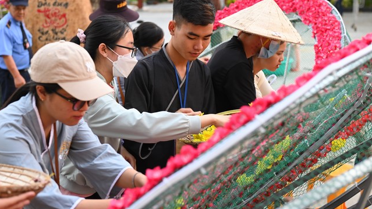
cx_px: 183
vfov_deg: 18.2
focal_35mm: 66
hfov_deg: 31.9
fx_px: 651
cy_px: 93
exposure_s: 1/60
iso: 200
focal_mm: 62
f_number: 4
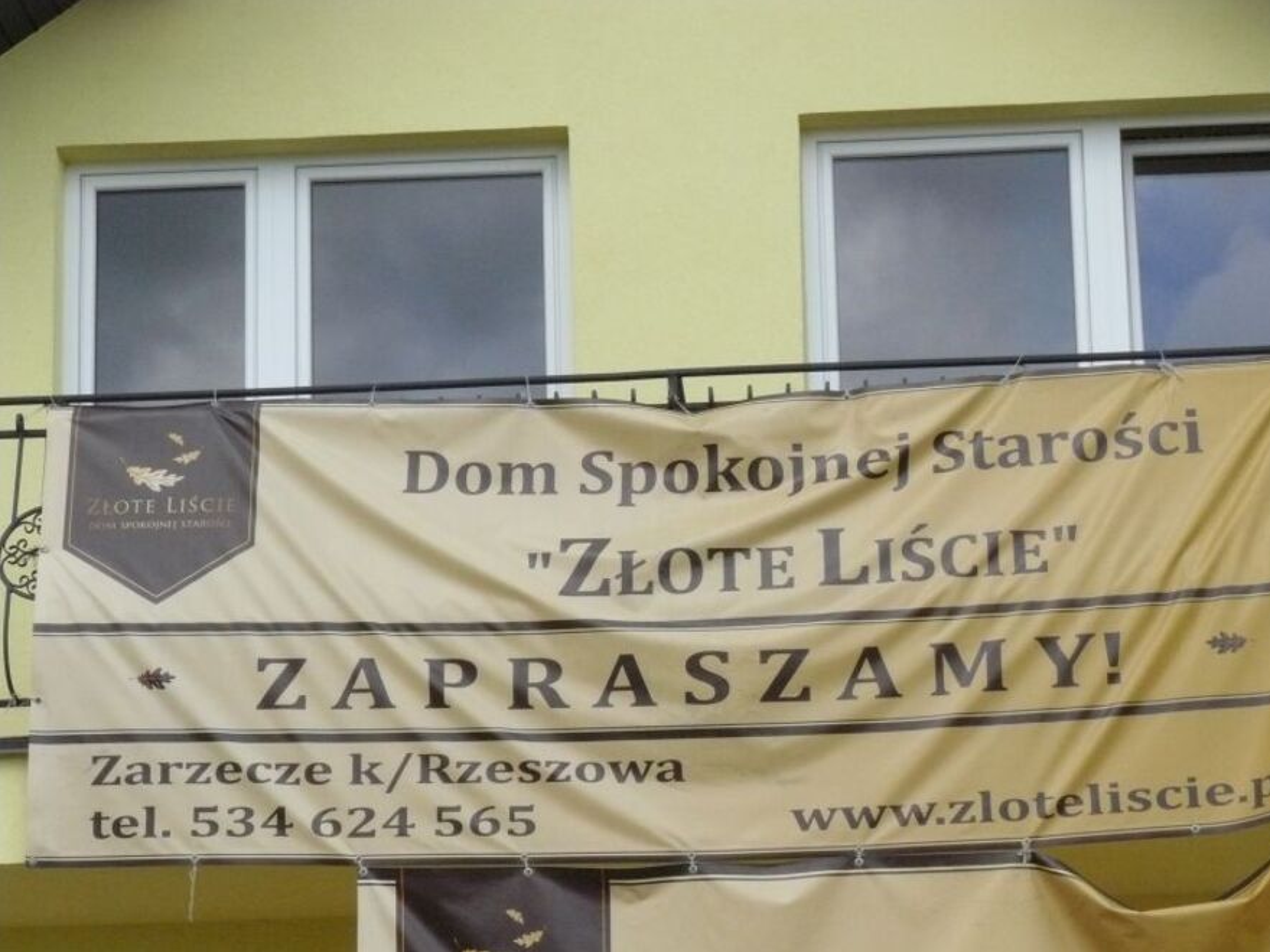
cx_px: 639
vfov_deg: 13.1
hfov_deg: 17.4
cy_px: 476
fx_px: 4146
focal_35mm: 113
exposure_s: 1/320
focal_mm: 18.6
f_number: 8
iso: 400
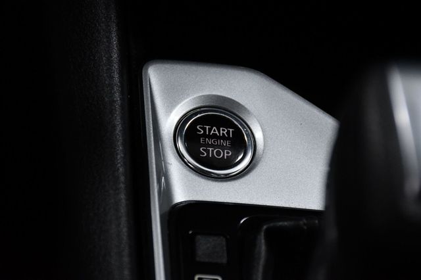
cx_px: 210
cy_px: 140
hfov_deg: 15.2
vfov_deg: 10.1
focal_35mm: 135
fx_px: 1578
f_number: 5.3
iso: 2500
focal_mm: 90
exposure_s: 1/500
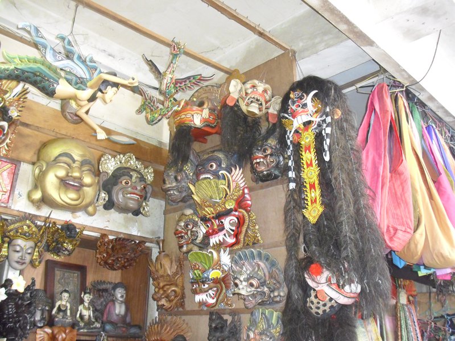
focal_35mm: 38
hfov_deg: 49.0
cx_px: 228
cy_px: 170
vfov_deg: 37.7
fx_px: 499
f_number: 2.8
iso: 400
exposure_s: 1/60
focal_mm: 6.2
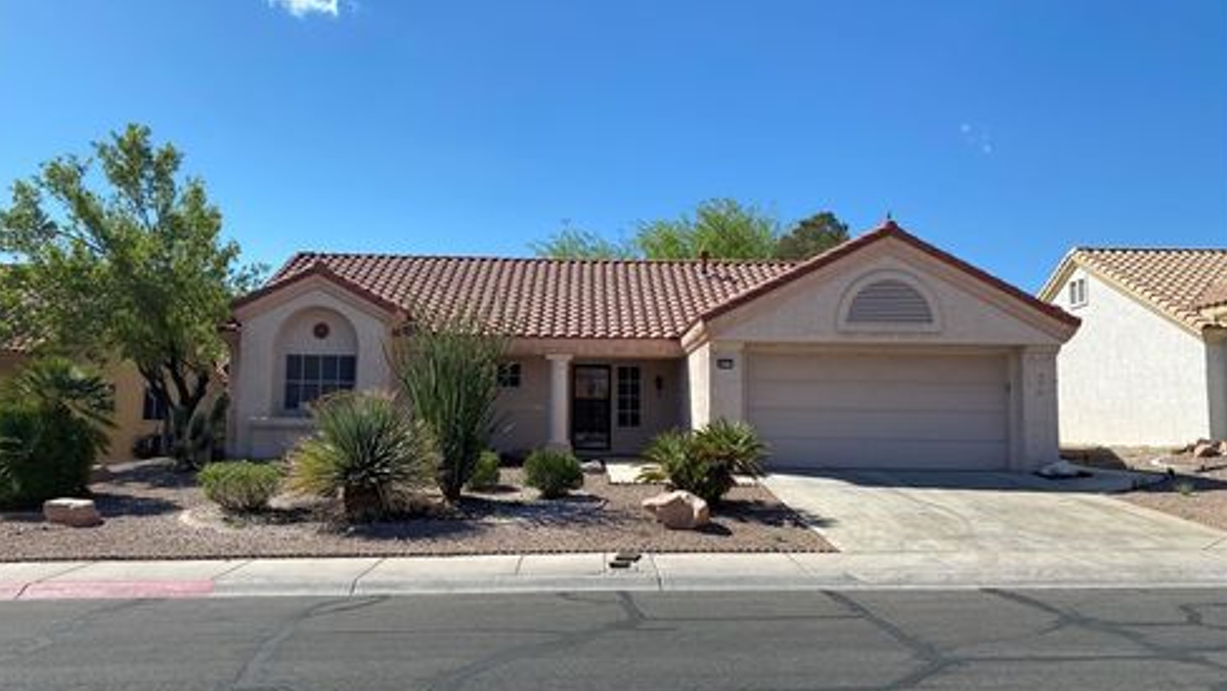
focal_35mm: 29
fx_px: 944
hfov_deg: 66.0
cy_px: 348
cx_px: 601
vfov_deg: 40.2
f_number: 1.8
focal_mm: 4.25
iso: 32
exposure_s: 1/3205
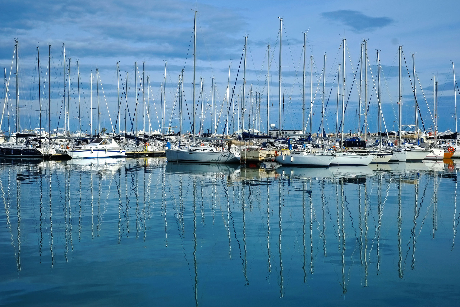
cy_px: 154
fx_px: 677
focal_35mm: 53
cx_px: 230
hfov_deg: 37.5
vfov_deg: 25.5
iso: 200
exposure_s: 1/550
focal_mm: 35
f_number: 11
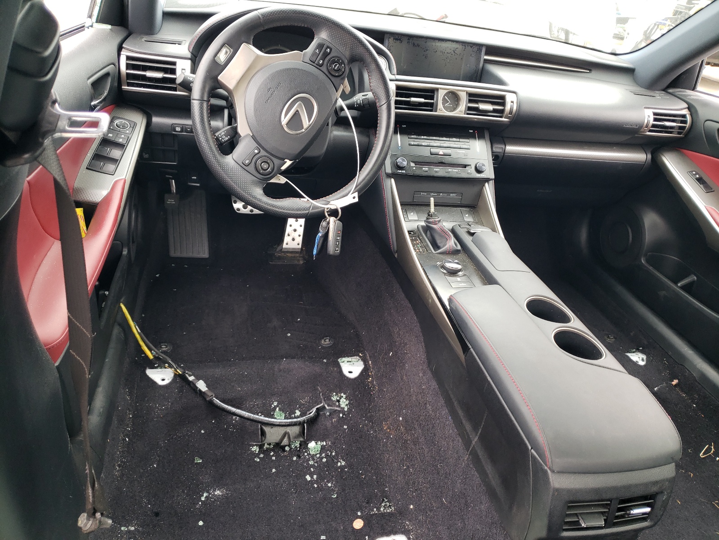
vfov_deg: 53.1
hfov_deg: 67.3
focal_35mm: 26
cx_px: 360
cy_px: 270
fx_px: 540
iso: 51
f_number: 1.5
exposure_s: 1/60.2
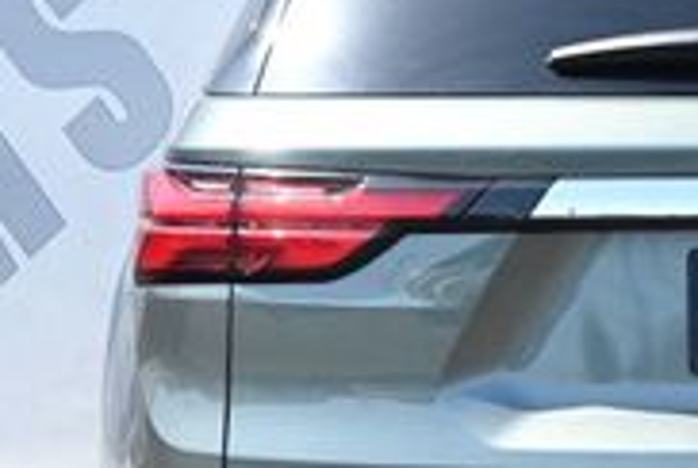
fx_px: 4292
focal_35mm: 221
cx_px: 828
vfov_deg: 6.2
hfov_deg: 9.2
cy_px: 330
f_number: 5.6
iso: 250
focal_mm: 42
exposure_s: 1/250
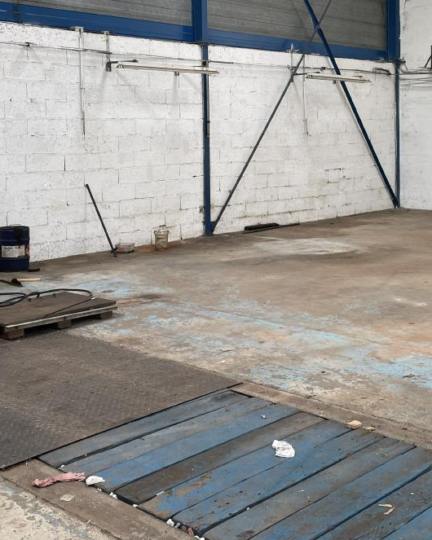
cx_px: 278
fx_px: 783
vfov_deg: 37.6
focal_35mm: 49
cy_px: 175
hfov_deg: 30.7
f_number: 1.6
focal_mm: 4.2
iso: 50
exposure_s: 1/121
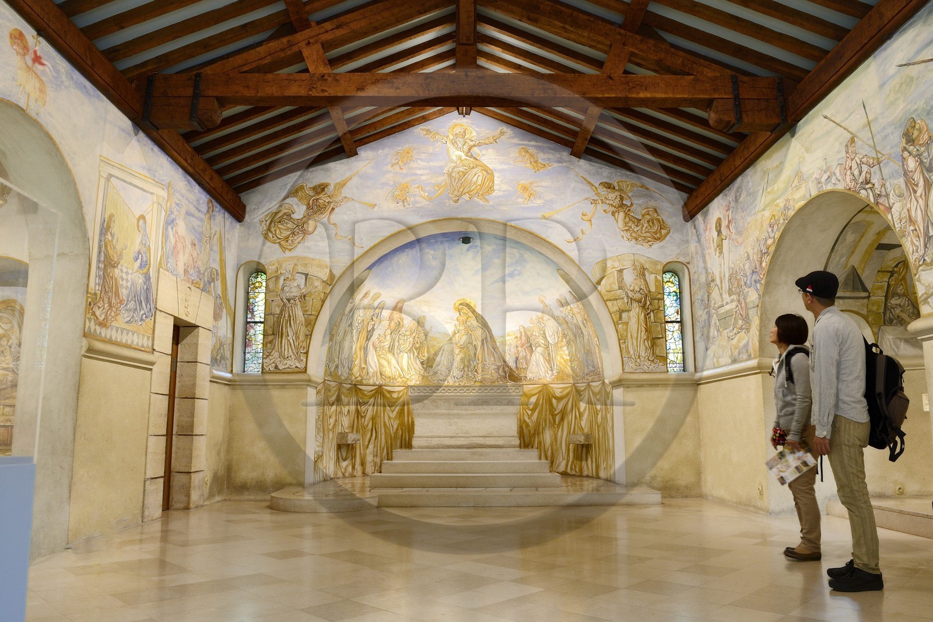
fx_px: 622
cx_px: 466
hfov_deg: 73.8
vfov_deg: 53.1
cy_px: 311
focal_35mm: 24
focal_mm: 24
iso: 800
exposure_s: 1/15
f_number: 7.1
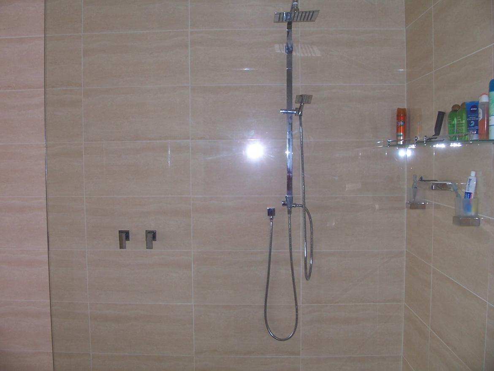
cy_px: 186
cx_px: 247
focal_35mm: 35
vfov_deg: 40.7
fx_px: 500
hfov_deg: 52.6
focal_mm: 6
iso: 80
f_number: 2.8
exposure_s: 1/60
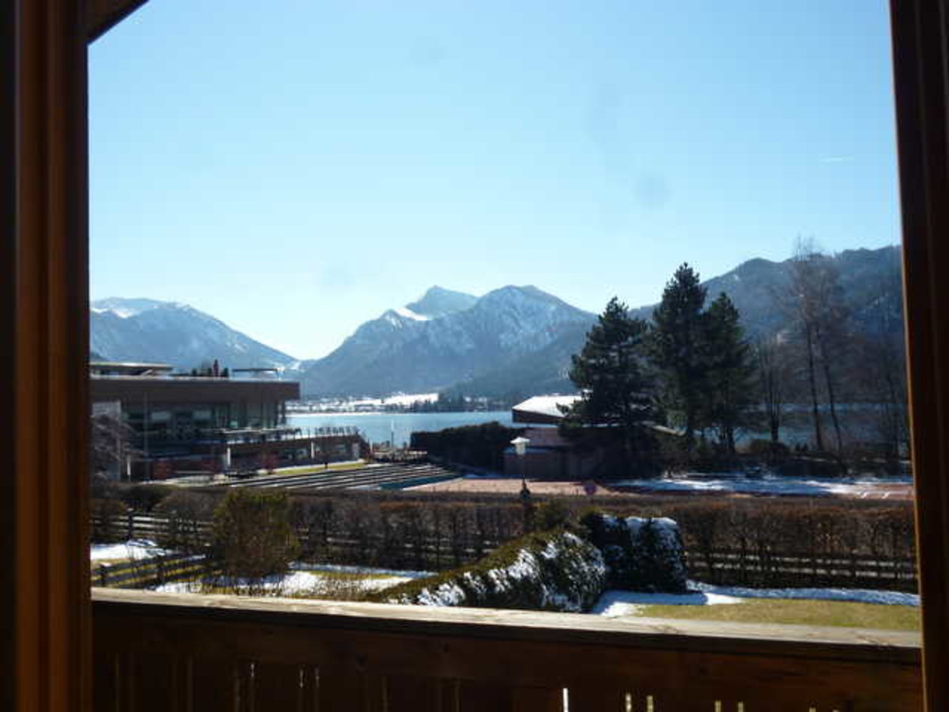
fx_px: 877
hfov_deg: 56.8
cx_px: 474
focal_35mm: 32
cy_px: 356
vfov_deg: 44.2
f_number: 10
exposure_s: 1/100
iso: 100
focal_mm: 5.7
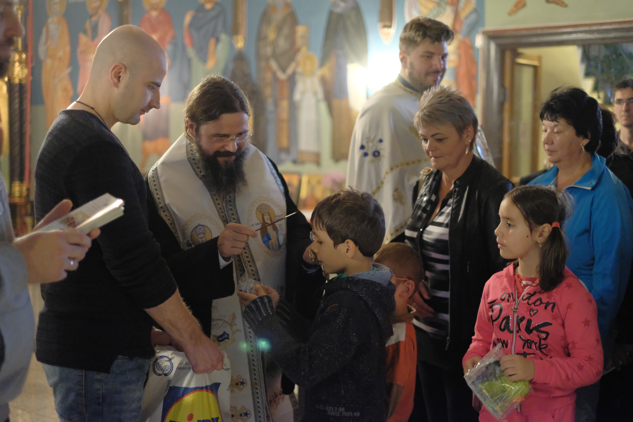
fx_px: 932
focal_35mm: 53
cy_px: 211
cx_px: 316
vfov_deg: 25.5
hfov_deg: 37.5
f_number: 1.4
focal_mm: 35
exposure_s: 1/125
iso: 8000
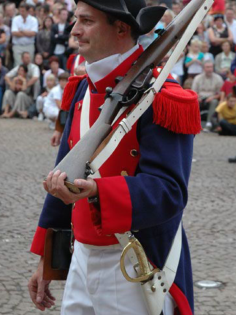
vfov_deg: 17.2
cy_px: 83
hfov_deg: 13.0
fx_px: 1036
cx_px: 127
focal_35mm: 114
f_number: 4.5
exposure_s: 1/250
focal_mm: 48
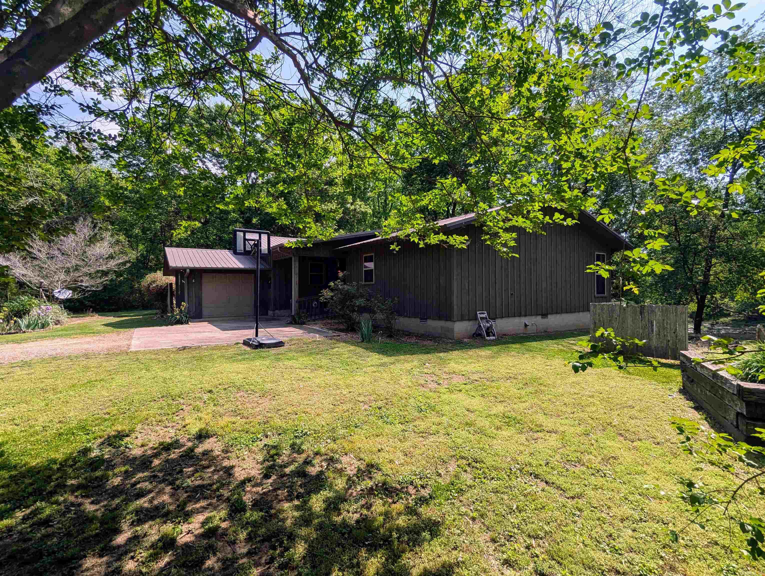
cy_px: 288
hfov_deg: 94.4
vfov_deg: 78.2
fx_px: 354
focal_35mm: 16
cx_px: 382
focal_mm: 2.35
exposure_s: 1/1387
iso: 41
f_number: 2.2
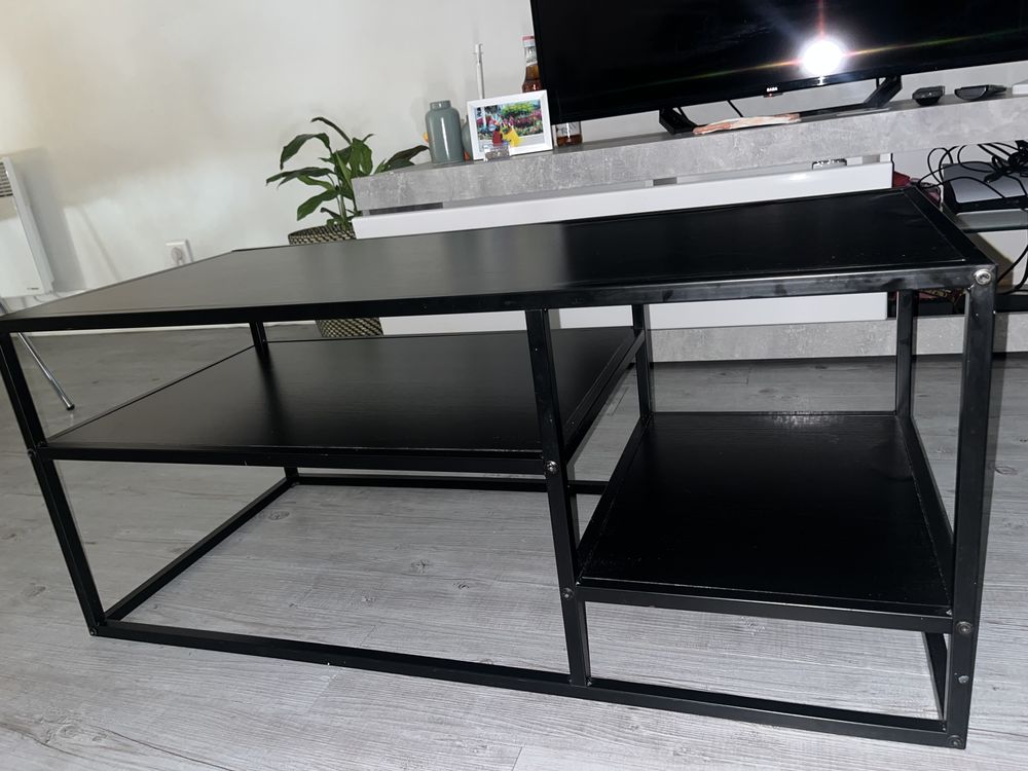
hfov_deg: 67.3
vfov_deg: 53.1
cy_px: 386
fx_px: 772
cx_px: 514
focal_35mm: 26
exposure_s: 1/4
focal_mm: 5.1
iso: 64
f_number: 1.6
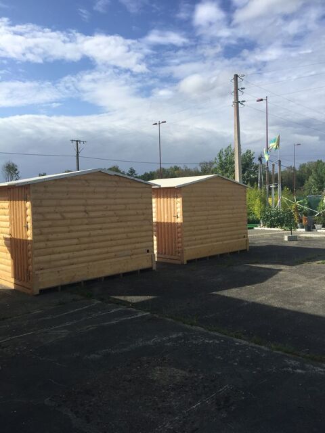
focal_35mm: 29
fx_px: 363
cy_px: 216
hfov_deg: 48.2
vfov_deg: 61.7
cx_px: 162
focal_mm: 4.15
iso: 32
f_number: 2.2
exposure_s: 1/2198
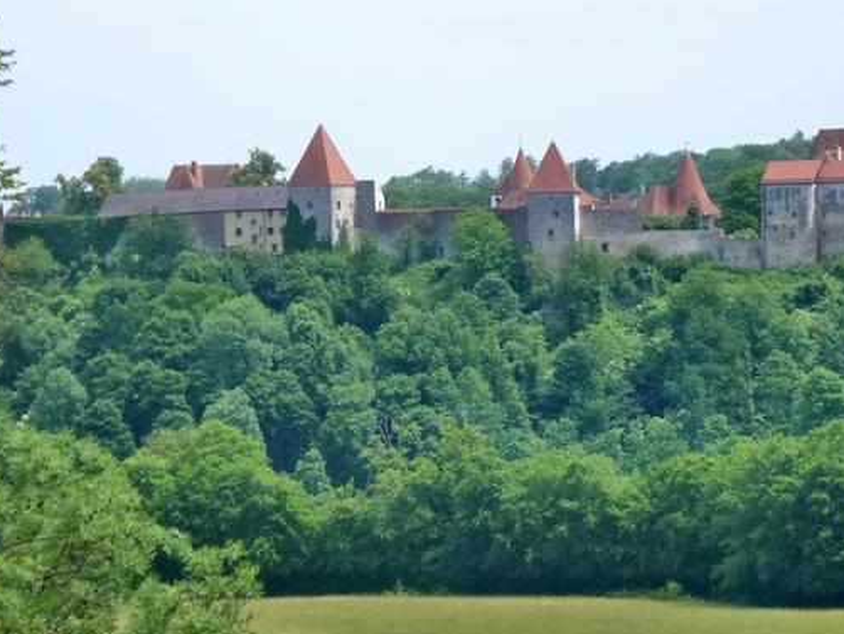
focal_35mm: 217
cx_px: 462
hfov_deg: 9.1
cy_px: 295
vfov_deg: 6.8
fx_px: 5292
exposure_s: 1/400
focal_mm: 27.7
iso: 250
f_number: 5.3
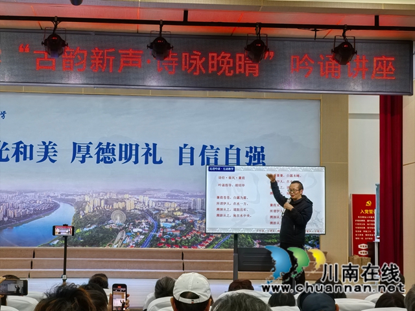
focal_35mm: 81
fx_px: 971
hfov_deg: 24.1
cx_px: 208
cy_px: 156
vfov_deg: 18.2
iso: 64
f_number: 2.4
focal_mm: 8.1
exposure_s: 1/50
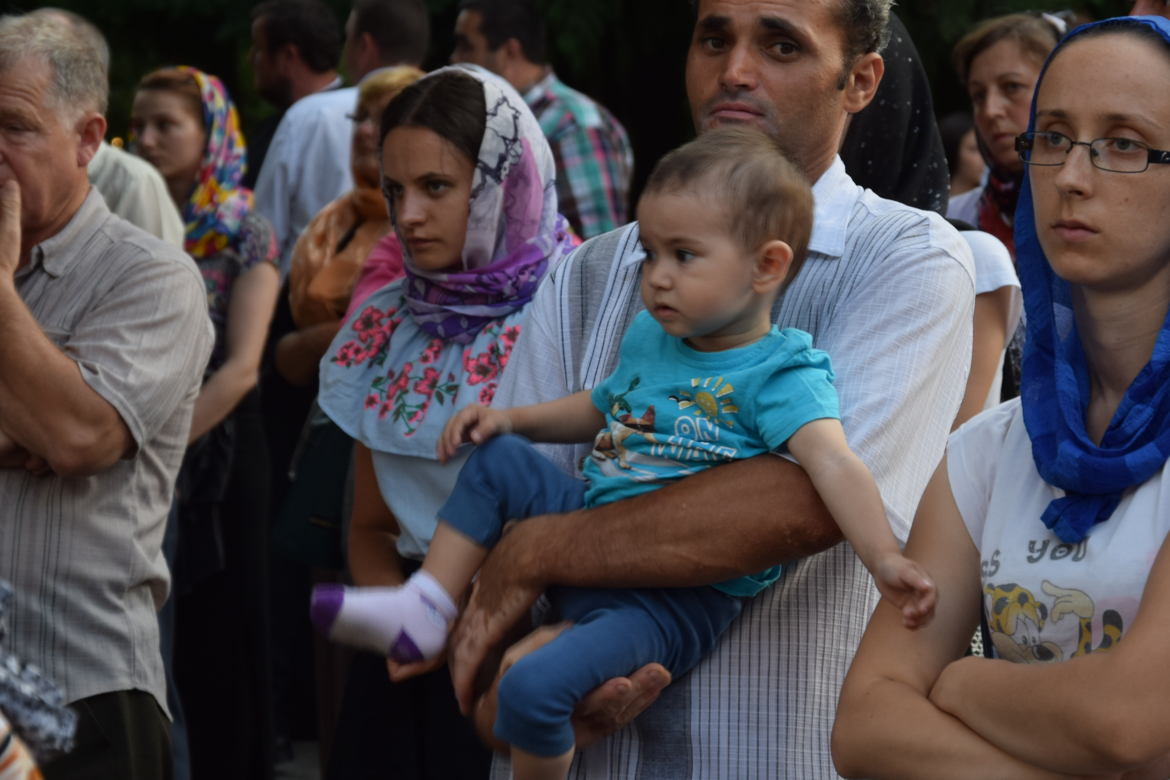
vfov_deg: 8.7
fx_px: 5135
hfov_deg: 13.0
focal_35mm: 158
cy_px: 279
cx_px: 696
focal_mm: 66
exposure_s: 1/60
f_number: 5.3
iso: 100
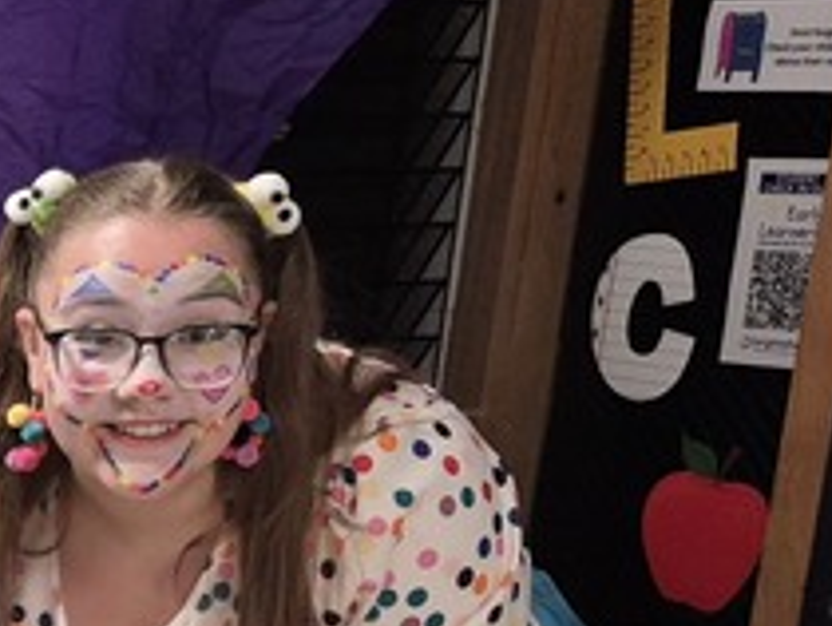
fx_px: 2695
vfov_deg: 12.7
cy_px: 895
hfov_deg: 14.5
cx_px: -844
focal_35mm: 112
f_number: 1.8
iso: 500
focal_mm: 5.4
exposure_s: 1/120
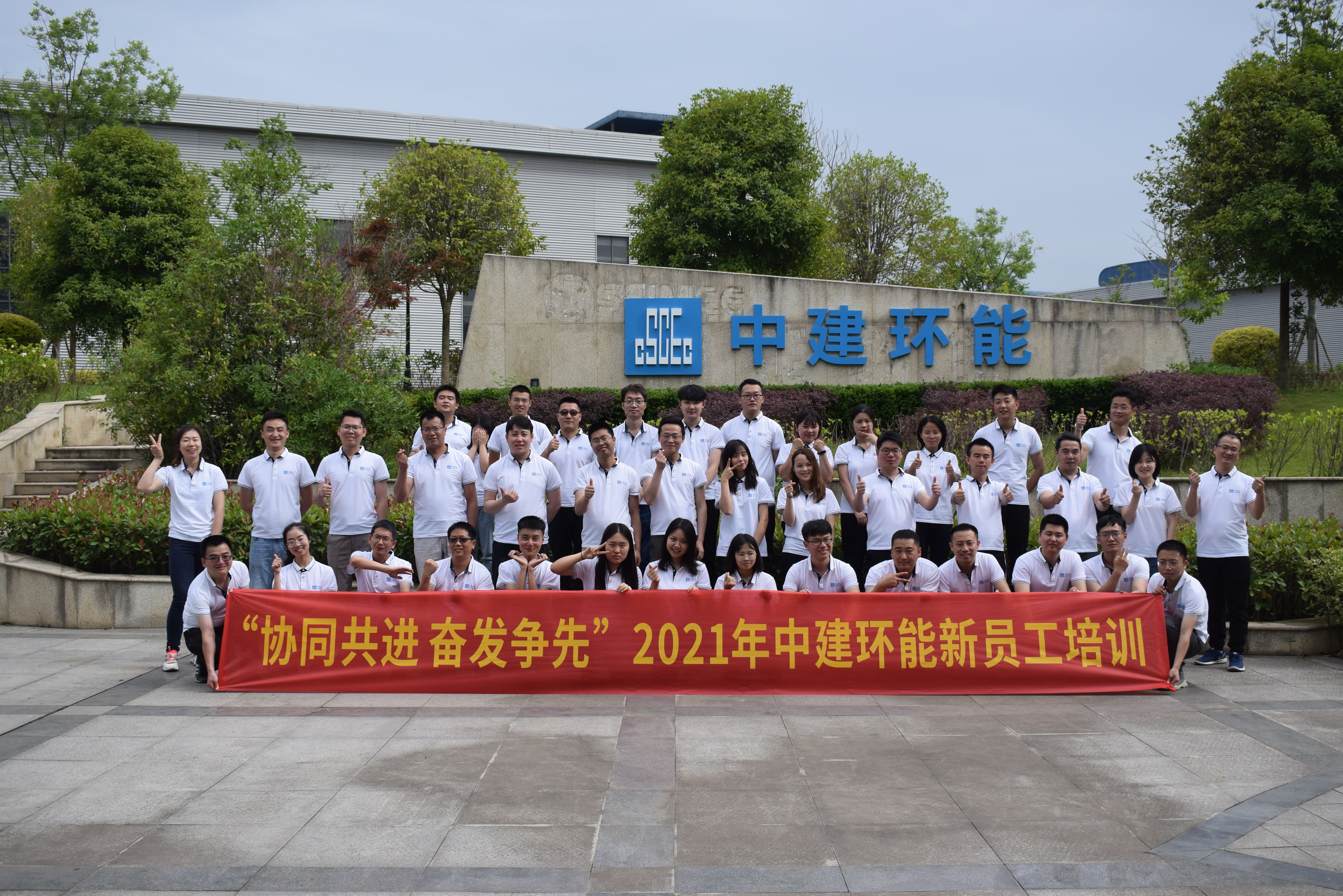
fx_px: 1399
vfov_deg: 35.5
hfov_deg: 51.3
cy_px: 448
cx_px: 672
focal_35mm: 38
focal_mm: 25
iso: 400
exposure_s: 1/1600
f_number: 5.6
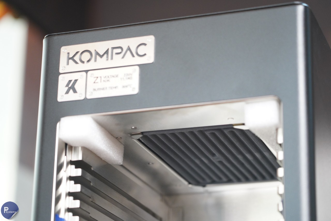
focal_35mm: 105
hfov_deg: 19.5
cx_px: 166
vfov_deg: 13.0
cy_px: 110
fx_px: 965
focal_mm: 105
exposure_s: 1/125
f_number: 4
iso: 4000
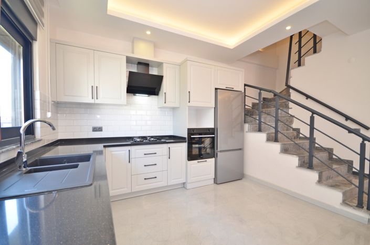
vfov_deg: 77.0
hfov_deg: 100.5
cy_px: 122
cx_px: 185
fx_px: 154
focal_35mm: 15
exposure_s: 1/60
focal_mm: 10
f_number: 4
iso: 450
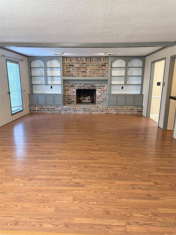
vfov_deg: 71.6
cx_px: 88
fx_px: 163
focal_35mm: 24
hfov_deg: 56.8
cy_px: 118
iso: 320
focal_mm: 6.76
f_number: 1.78
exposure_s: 1/60
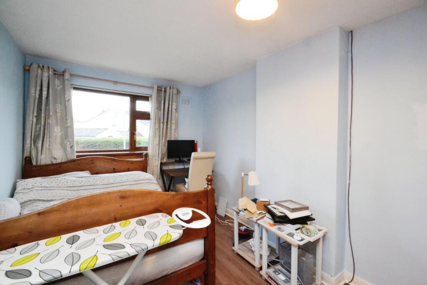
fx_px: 178
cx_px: 214
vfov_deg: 77.3
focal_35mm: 15
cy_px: 142
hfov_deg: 100.4
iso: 3200
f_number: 9
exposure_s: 1/30
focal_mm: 10
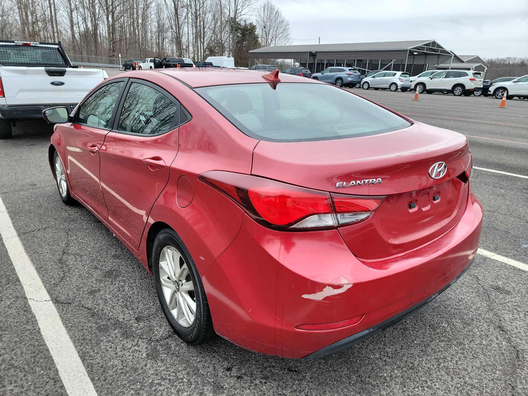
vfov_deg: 56.8
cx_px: 264
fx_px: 366
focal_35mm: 24
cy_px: 198
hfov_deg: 71.6
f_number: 1.8
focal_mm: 6.7
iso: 50
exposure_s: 1/146
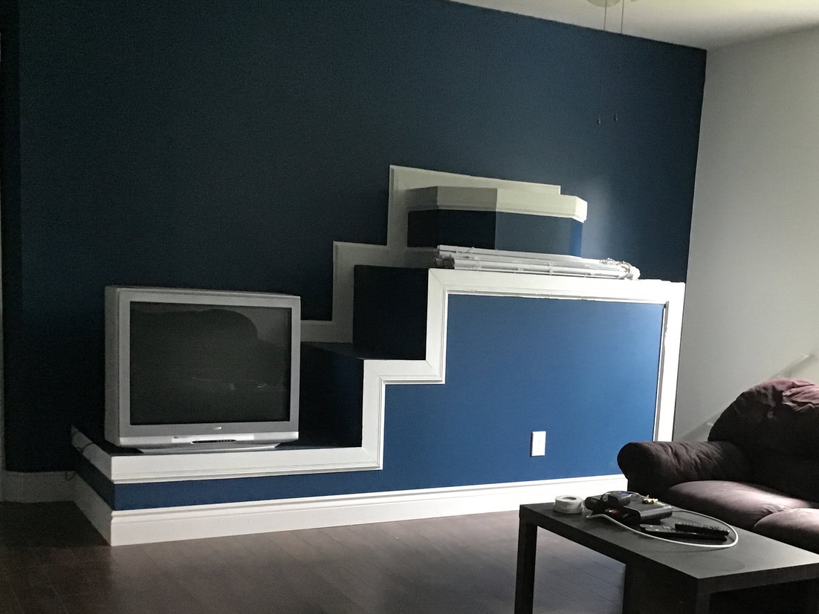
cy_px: 428
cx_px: 557
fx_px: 1065
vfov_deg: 31.8
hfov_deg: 41.4
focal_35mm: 45
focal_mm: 3.3
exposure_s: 1/15
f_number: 2.4
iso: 250
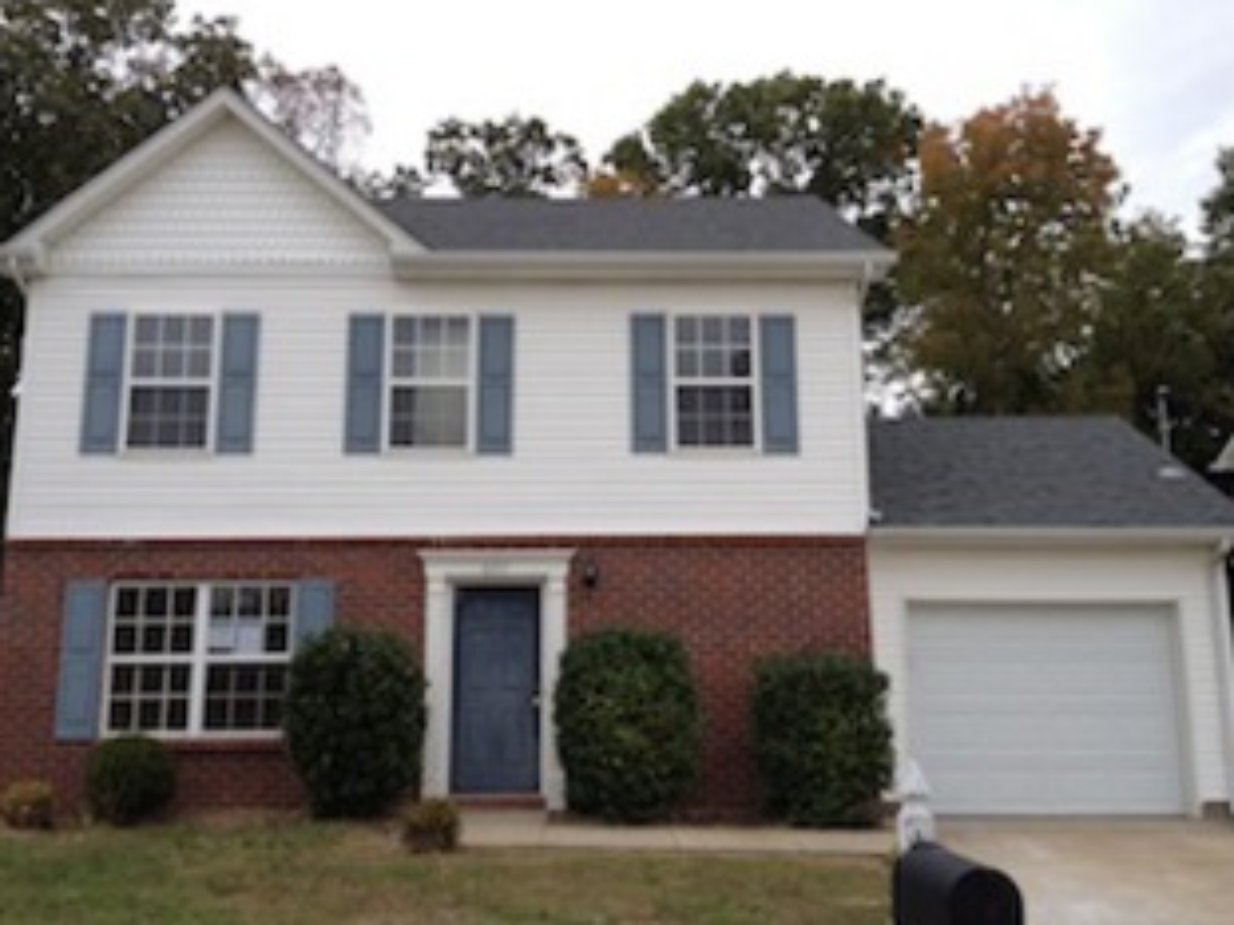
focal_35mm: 39
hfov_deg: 47.9
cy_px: 441
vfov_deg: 36.8
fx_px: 1390
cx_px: 595
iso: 50
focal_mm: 4.28
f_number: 2.4
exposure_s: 1/531
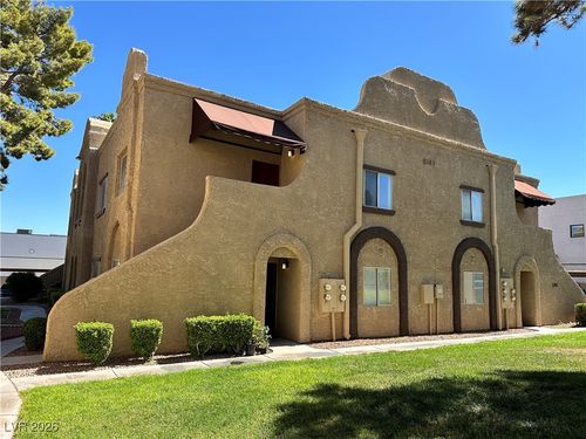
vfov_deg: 56.8
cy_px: 220
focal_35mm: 24
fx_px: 406
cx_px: 293
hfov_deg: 71.6
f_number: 1.78
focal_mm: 6.86
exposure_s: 1/1517
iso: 80
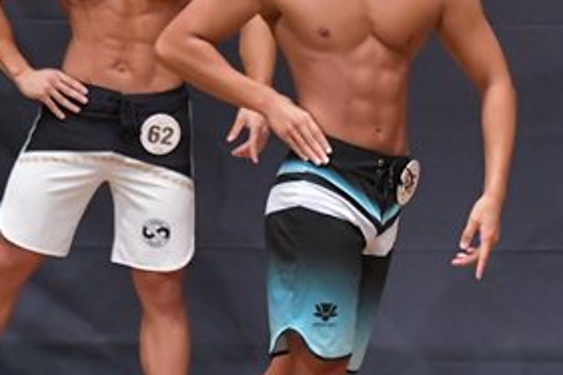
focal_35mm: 703
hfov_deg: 2.9
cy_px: 193
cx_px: 604
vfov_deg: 2.0
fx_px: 10987
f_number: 5.6
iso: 6400
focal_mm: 170
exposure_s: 1/400
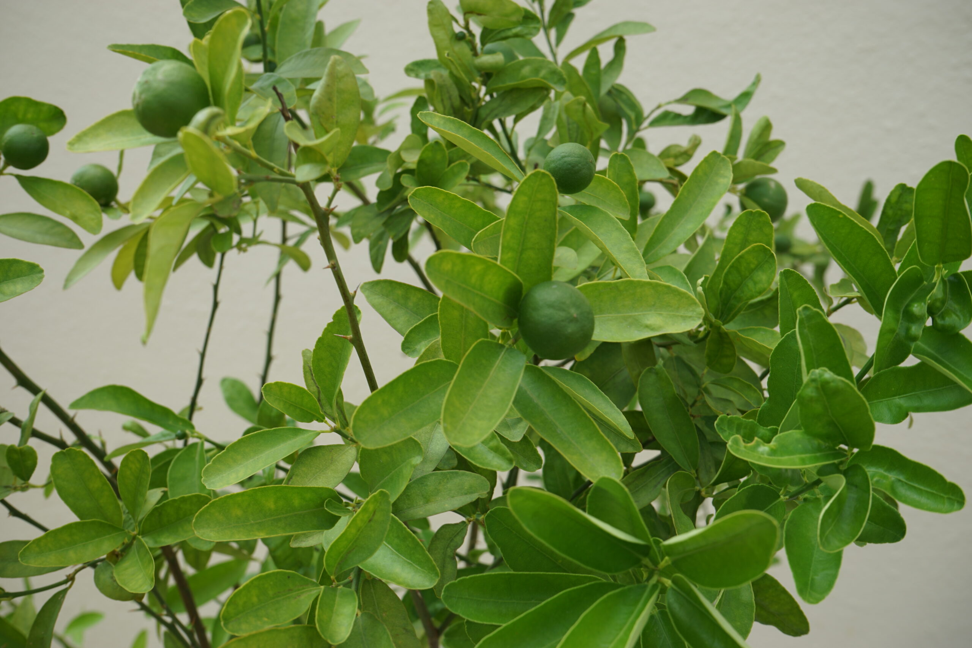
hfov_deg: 45.4
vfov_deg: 31.2
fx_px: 1161
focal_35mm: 43
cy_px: 324
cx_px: 486
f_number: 11
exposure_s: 1/80
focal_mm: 43
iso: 100
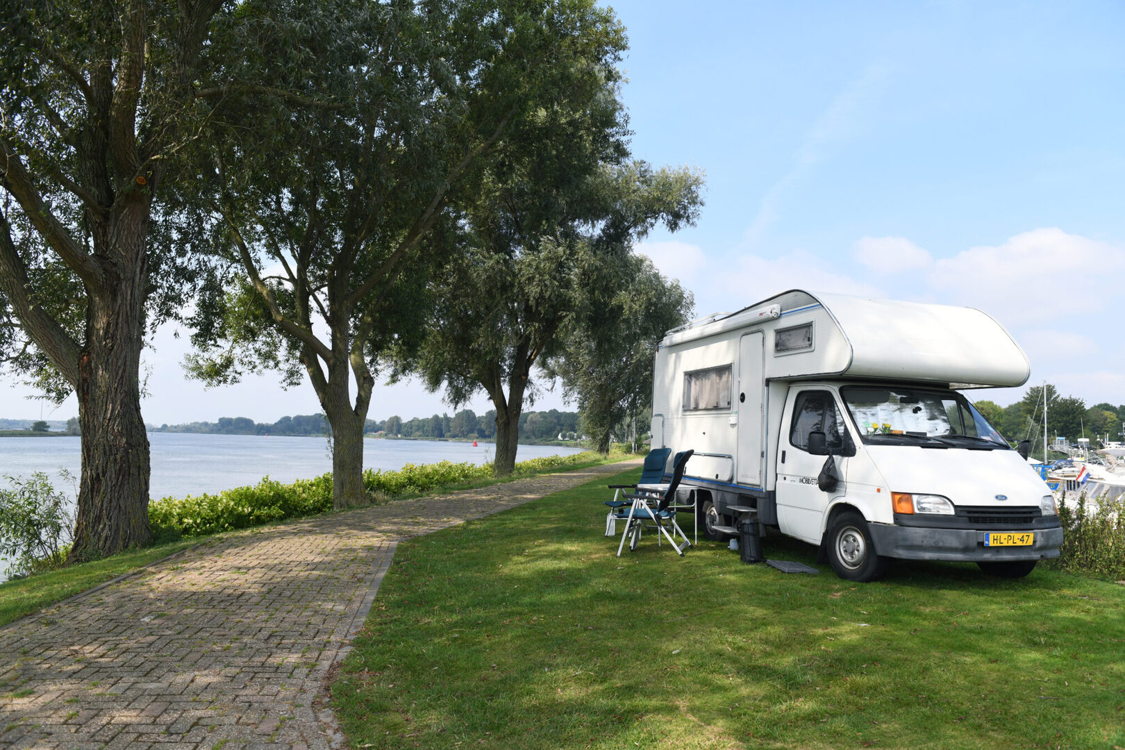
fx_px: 750
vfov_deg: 53.1
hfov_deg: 73.7
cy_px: 375
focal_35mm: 24
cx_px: 562
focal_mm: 24
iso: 320
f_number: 5.6
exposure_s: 1/1000
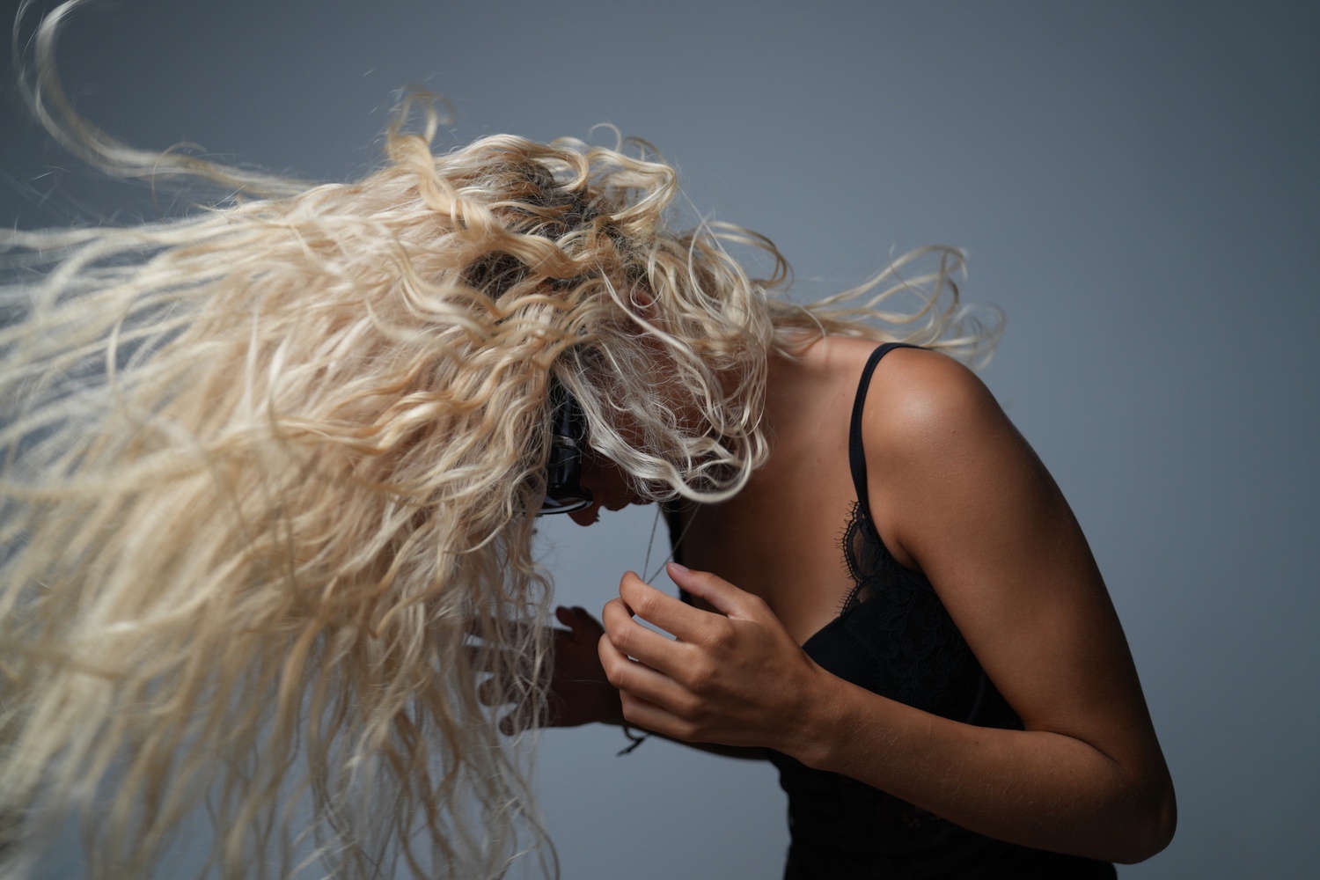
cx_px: 660
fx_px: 1283
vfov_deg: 37.9
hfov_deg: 54.4
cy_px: 440
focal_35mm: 35
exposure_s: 1/320
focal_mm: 35
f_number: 2.8
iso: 400
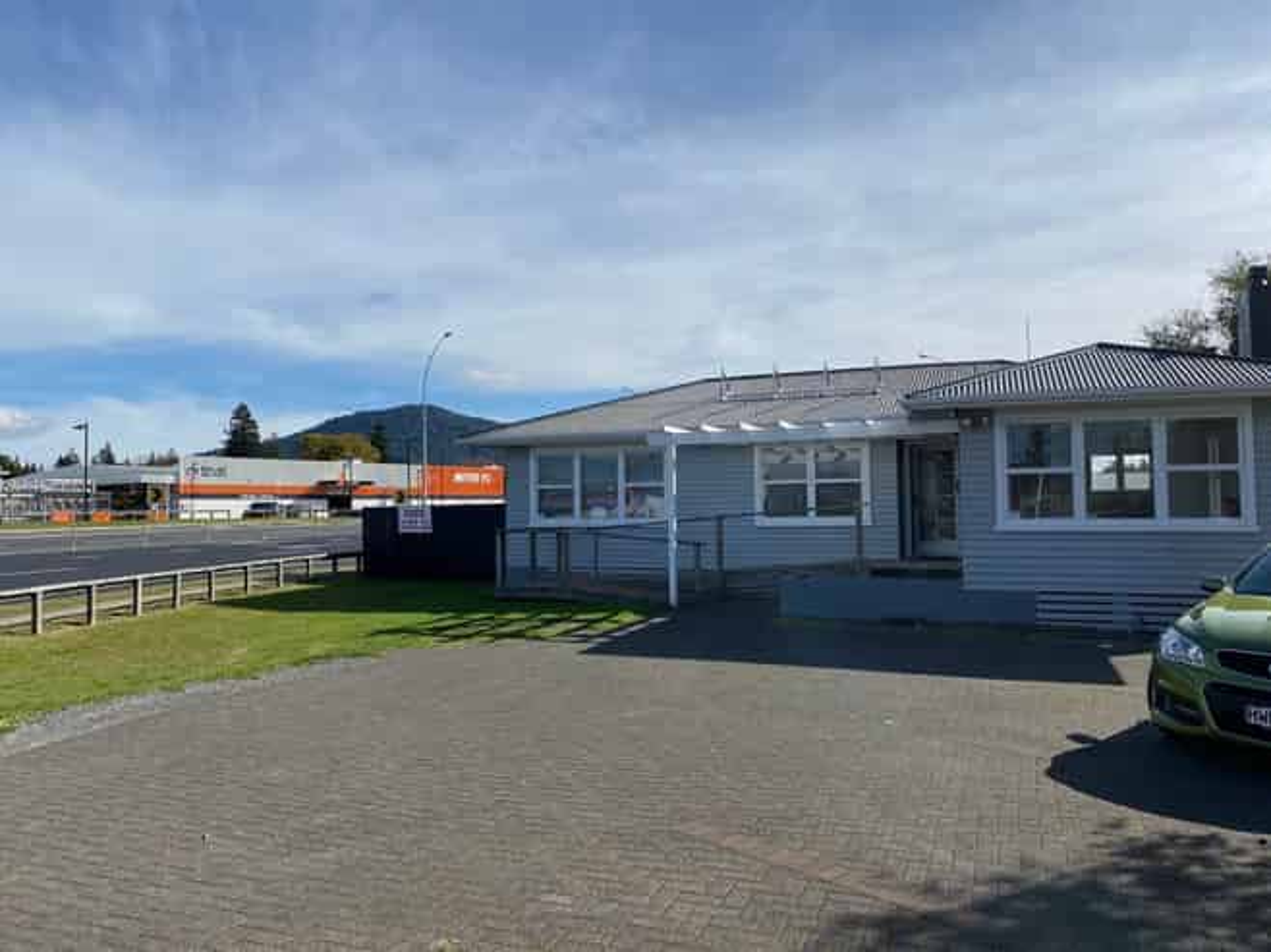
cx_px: 636
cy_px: 476
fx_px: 954
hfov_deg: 67.3
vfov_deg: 53.0
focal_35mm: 26
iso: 32
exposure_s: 1/4831
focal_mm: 4.25
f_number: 1.8
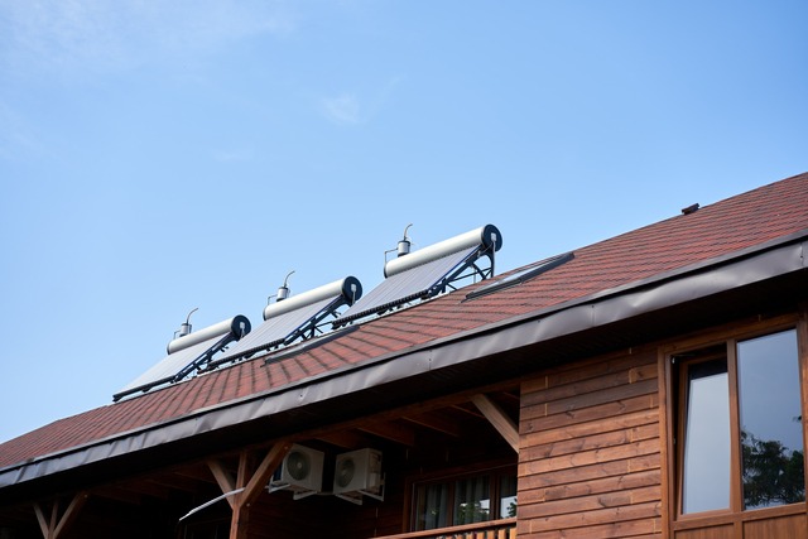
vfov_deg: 24.6
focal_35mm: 55
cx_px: 404
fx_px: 1235
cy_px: 270
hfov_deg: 36.2
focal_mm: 55
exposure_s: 1/640
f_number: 3.2
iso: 100
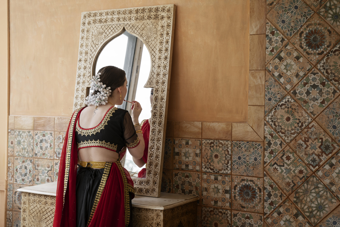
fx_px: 557
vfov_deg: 23.0
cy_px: 114
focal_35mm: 59
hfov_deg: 33.9
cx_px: 170
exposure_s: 1/160
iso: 320
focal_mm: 59
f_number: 5.6
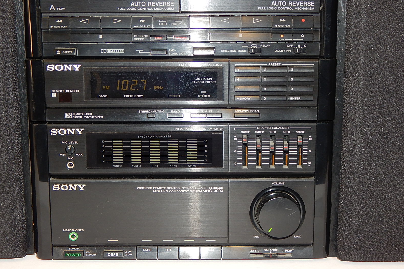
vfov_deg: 21.2
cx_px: 201
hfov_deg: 31.4
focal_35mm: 64
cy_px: 128
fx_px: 718
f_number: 4
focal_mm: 10.9
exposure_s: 1/30
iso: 200
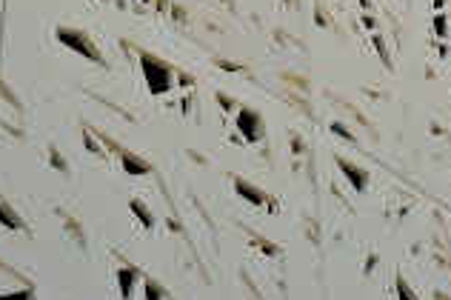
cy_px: -156
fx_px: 1246
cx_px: 271
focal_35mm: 100
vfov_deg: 13.0
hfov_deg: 20.5
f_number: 9
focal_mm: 21
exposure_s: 1/320
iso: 100
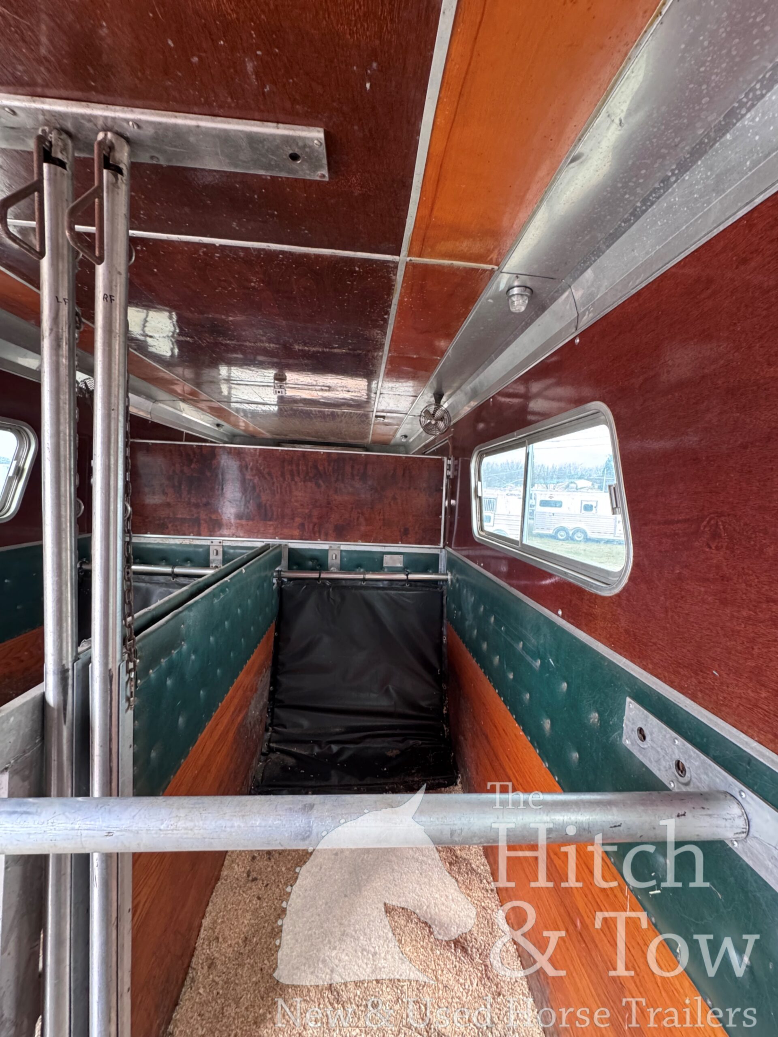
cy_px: 518
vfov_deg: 102.1
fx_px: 420
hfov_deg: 85.7
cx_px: 389
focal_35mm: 14
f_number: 2.2
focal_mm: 2.22
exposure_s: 1/93
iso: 320
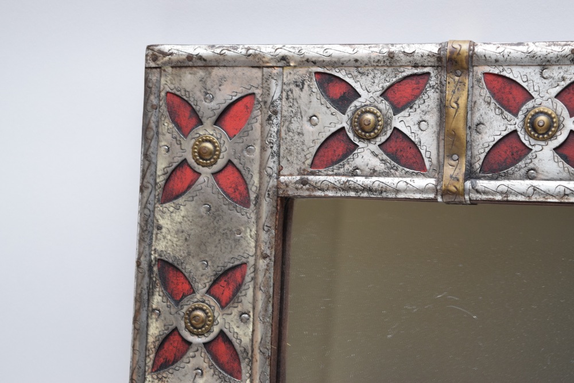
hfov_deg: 24.6
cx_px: 287
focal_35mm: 82
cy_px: 192
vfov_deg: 16.6
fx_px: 1316
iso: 800
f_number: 5.6
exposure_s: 1/80
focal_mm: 55
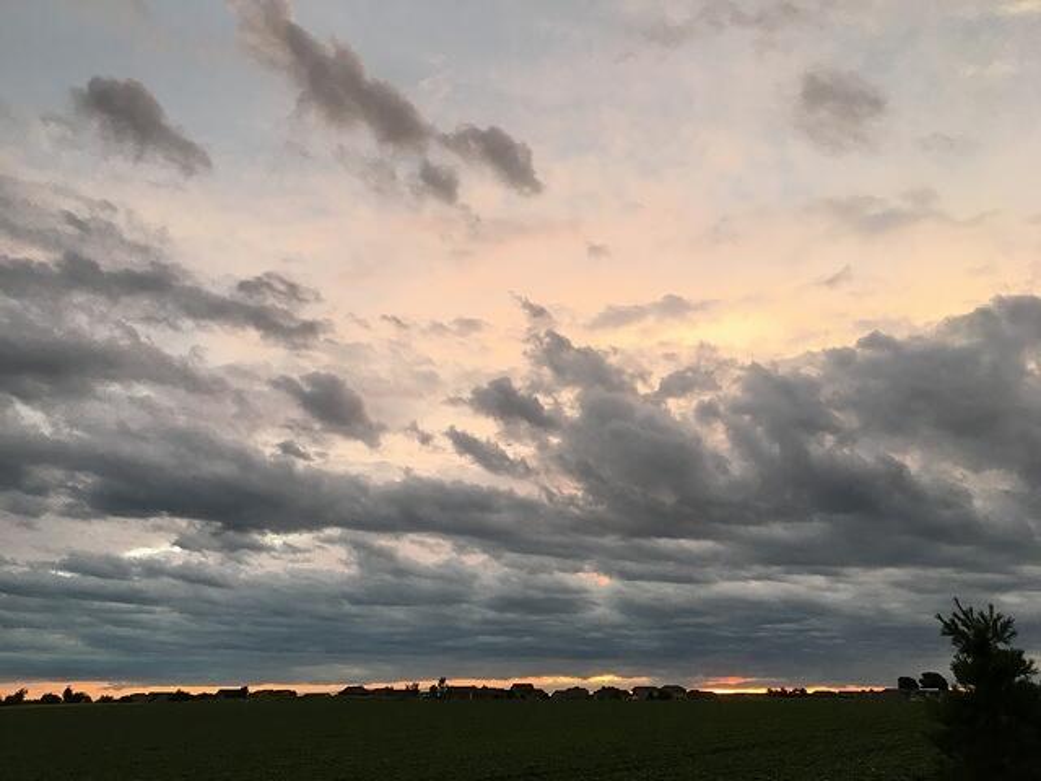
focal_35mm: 29
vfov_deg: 48.2
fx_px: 872
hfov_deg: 61.7
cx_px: 520
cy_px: 390
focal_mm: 4.15
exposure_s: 1/30
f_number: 2.2
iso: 40
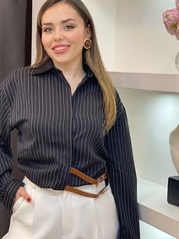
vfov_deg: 25.7
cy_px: 133
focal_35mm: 76
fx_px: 524
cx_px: 65
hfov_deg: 19.3
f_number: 2
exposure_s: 1/100
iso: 100
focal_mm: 6
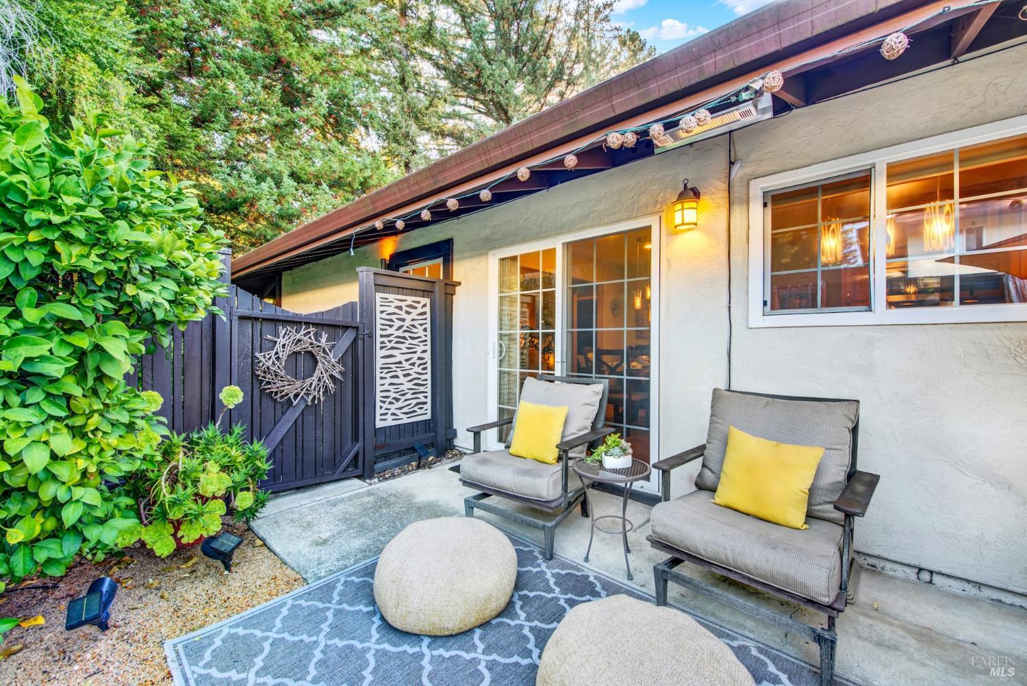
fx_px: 400
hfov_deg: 104.2
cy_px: 343
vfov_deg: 81.3
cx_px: 514
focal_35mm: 14
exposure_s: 1/2
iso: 100
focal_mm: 14
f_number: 14
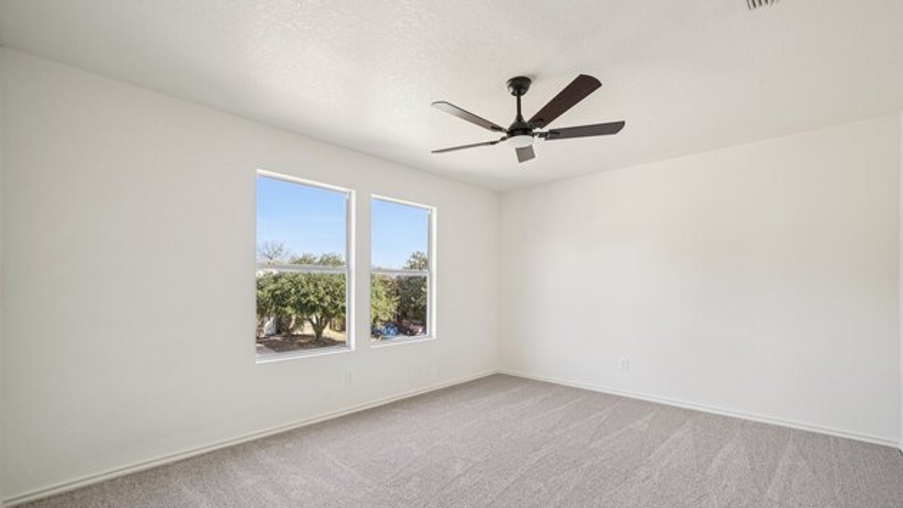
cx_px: 451
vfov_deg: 66.9
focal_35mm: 16
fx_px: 383
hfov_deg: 99.4
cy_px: 282
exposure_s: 1/160
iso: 800
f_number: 8
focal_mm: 15
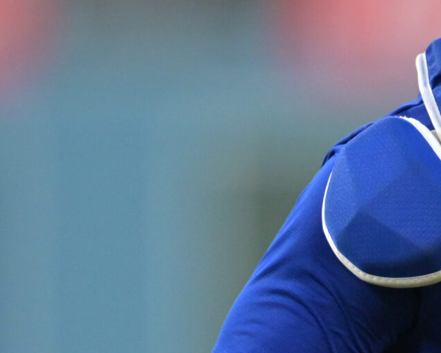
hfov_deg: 0.9
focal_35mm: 2270
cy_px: 323
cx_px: 644
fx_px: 29628
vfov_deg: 0.7
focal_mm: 400
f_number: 2.8
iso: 1000
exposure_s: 1/2000
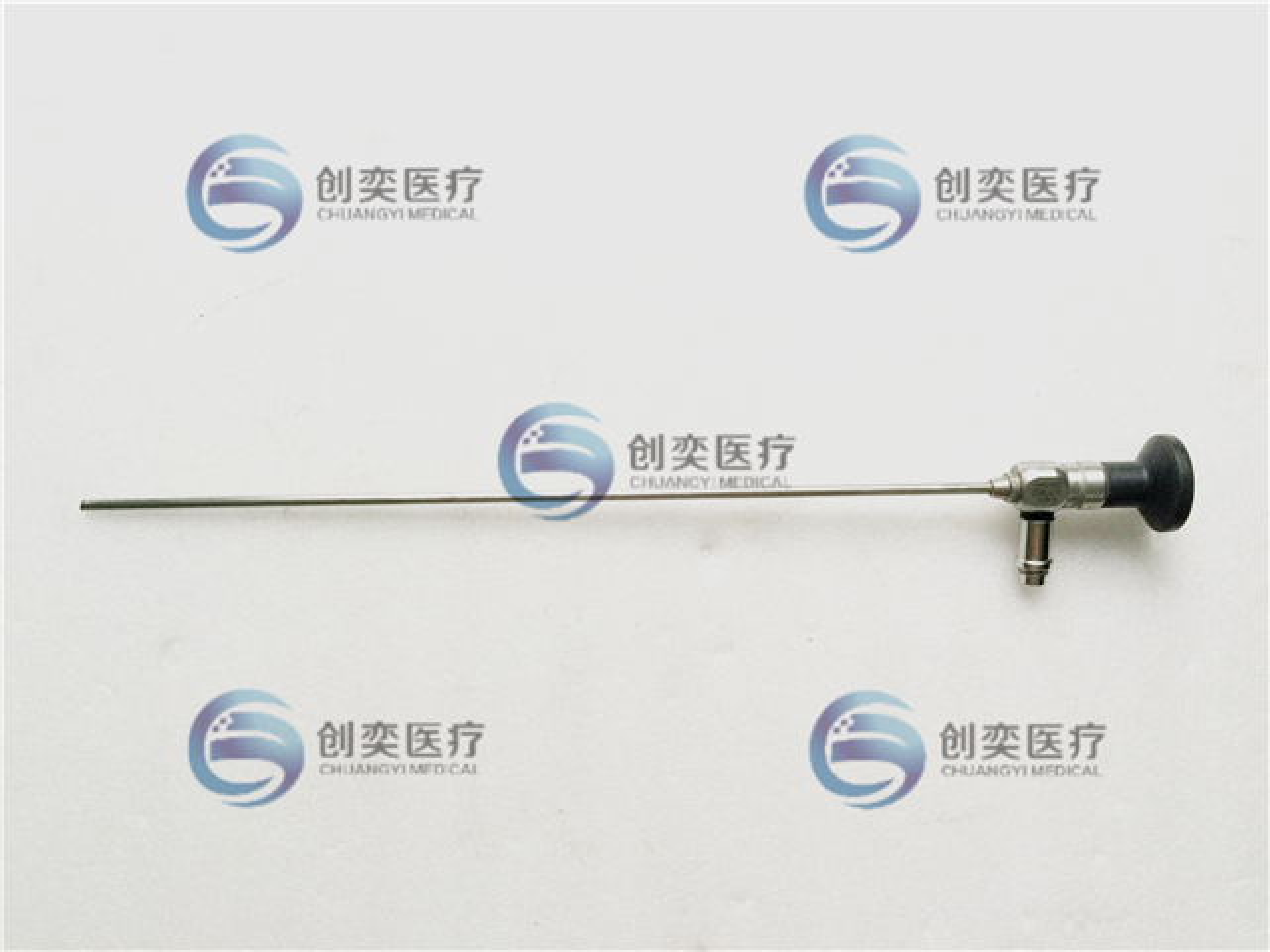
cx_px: 635
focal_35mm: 29
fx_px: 1064
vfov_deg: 48.2
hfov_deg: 61.7
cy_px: 476
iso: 40
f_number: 2.2
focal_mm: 4.15
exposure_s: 1/33
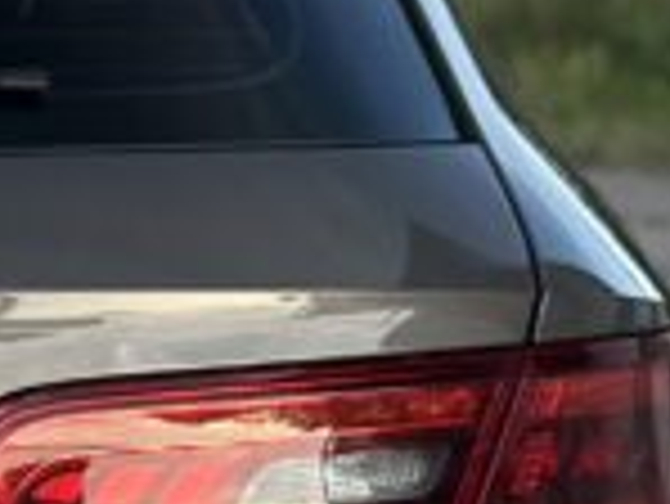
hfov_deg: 5.8
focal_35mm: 329
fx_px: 6373
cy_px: 670
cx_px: -809
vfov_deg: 4.5
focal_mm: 6.86
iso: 80
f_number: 1.78
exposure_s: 1/392
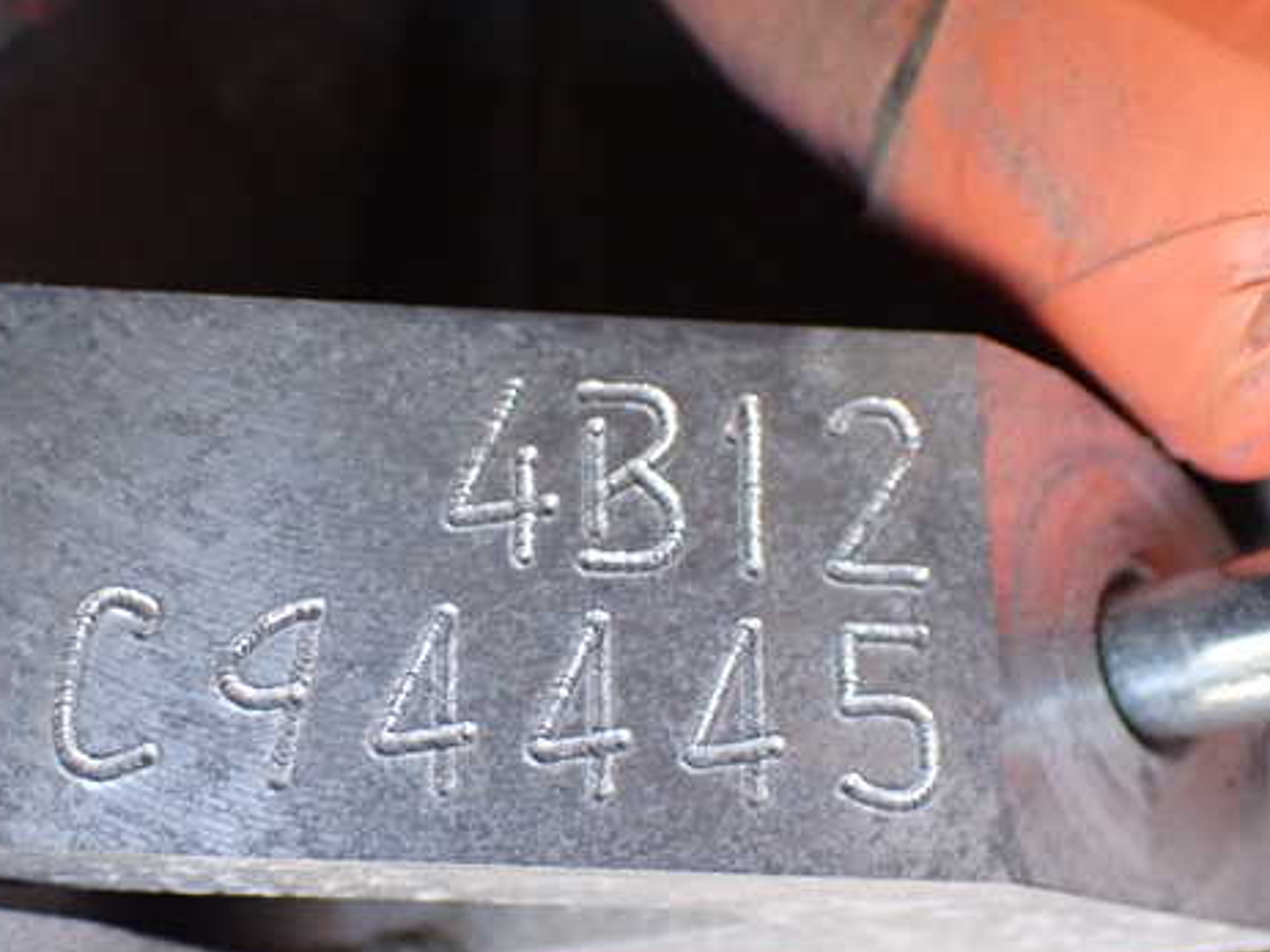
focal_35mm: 57
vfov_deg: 25.6
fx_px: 2091
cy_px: 527
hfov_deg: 33.6
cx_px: 483
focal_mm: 7.84
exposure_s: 1/80
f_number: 2.9
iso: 800
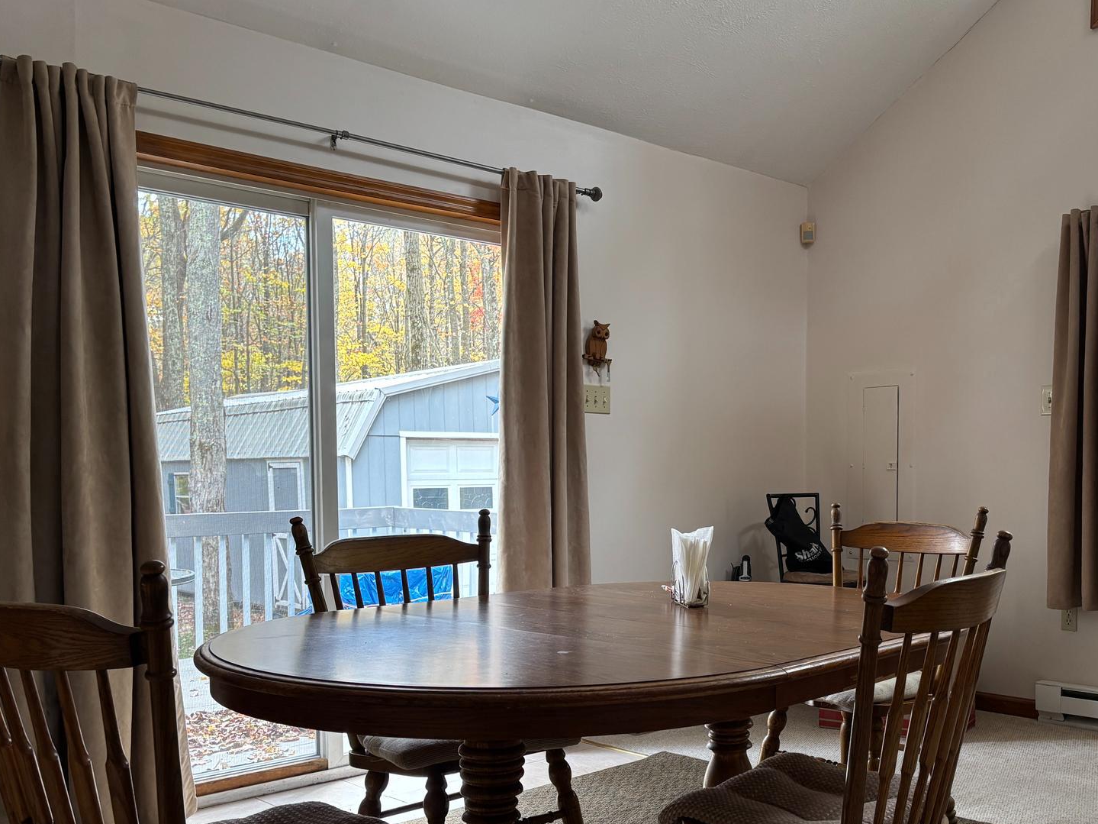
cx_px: 727
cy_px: 524
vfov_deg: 38.4
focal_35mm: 37
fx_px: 1174
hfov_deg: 49.3
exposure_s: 1/60
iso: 125
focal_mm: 5.96
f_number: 1.6
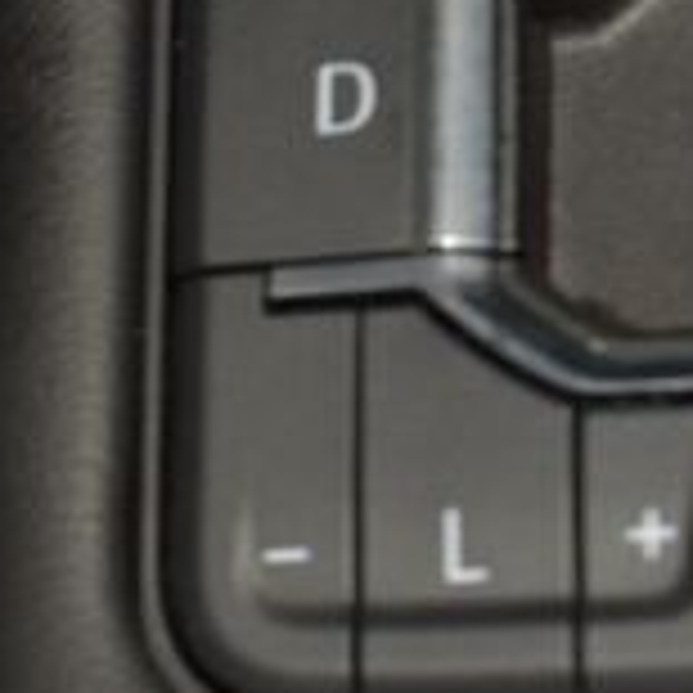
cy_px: 641
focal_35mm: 370
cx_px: -616
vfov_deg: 4.7
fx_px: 8380
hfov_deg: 4.7
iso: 100
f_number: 8
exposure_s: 1/125
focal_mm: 70
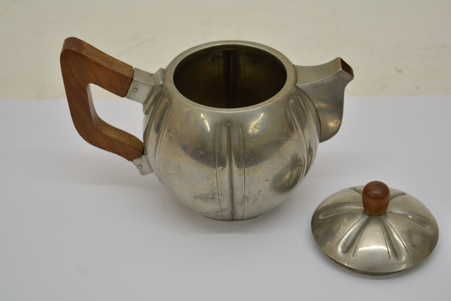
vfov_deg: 18.2
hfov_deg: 27.0
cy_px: 150
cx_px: 226
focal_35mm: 75
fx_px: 940
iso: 500
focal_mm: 50
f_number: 5.6
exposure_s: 1/100
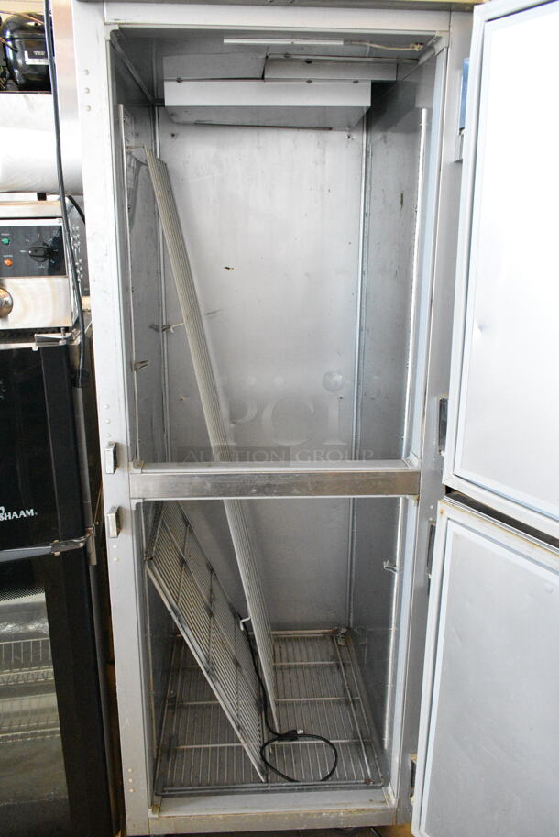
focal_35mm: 30
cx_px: 280
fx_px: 698
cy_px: 418
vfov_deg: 61.9
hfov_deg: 43.7
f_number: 5.6
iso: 6400
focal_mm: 20
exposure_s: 1/125
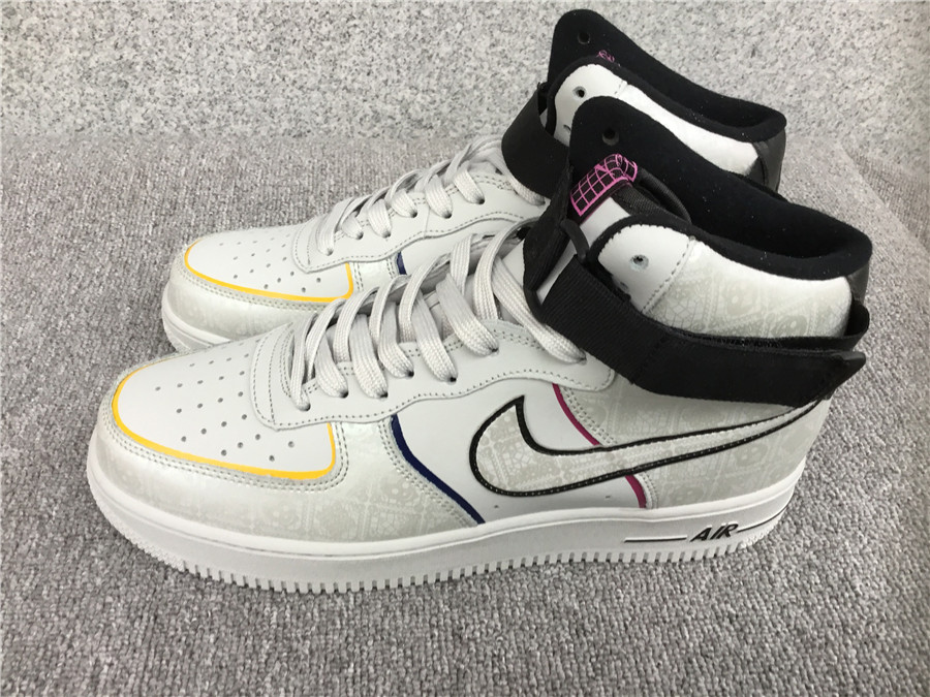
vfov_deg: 45.4
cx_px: 465
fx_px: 833
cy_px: 348
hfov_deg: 58.4
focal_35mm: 31
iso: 25
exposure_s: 1/33
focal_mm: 3.3
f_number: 2.4
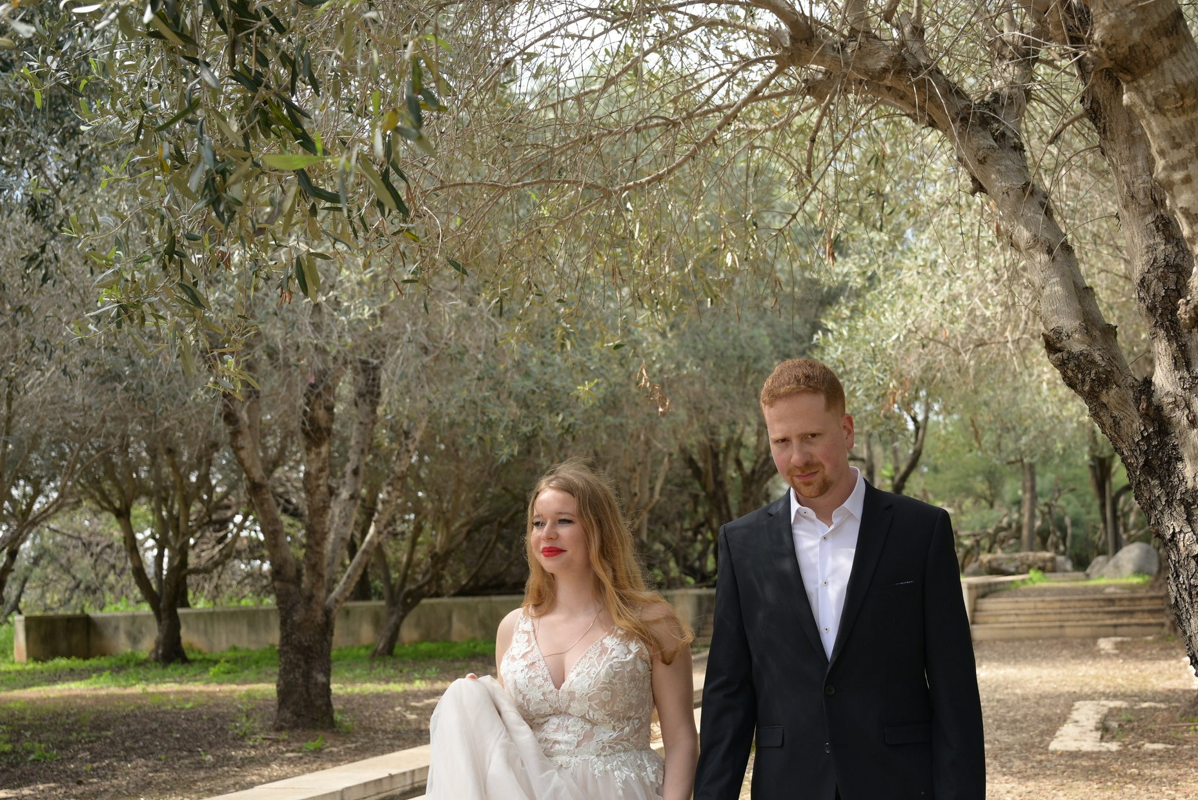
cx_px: 766
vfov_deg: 33.1
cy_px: 534
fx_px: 1332
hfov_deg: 47.9
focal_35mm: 40
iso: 125
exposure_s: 1/250
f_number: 3.5
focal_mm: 29
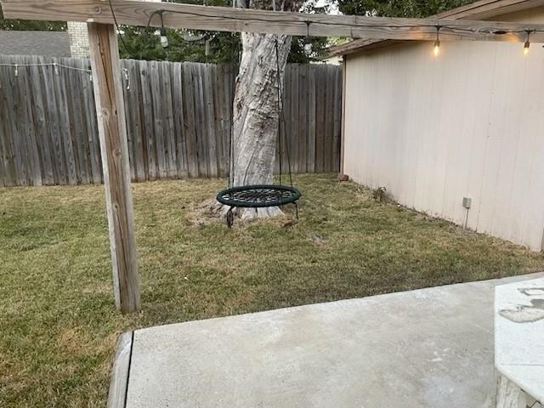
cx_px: 272
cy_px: 204
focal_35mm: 25
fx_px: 393
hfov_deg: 69.4
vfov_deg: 54.9
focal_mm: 5.1
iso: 160
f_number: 1.6
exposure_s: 1/60
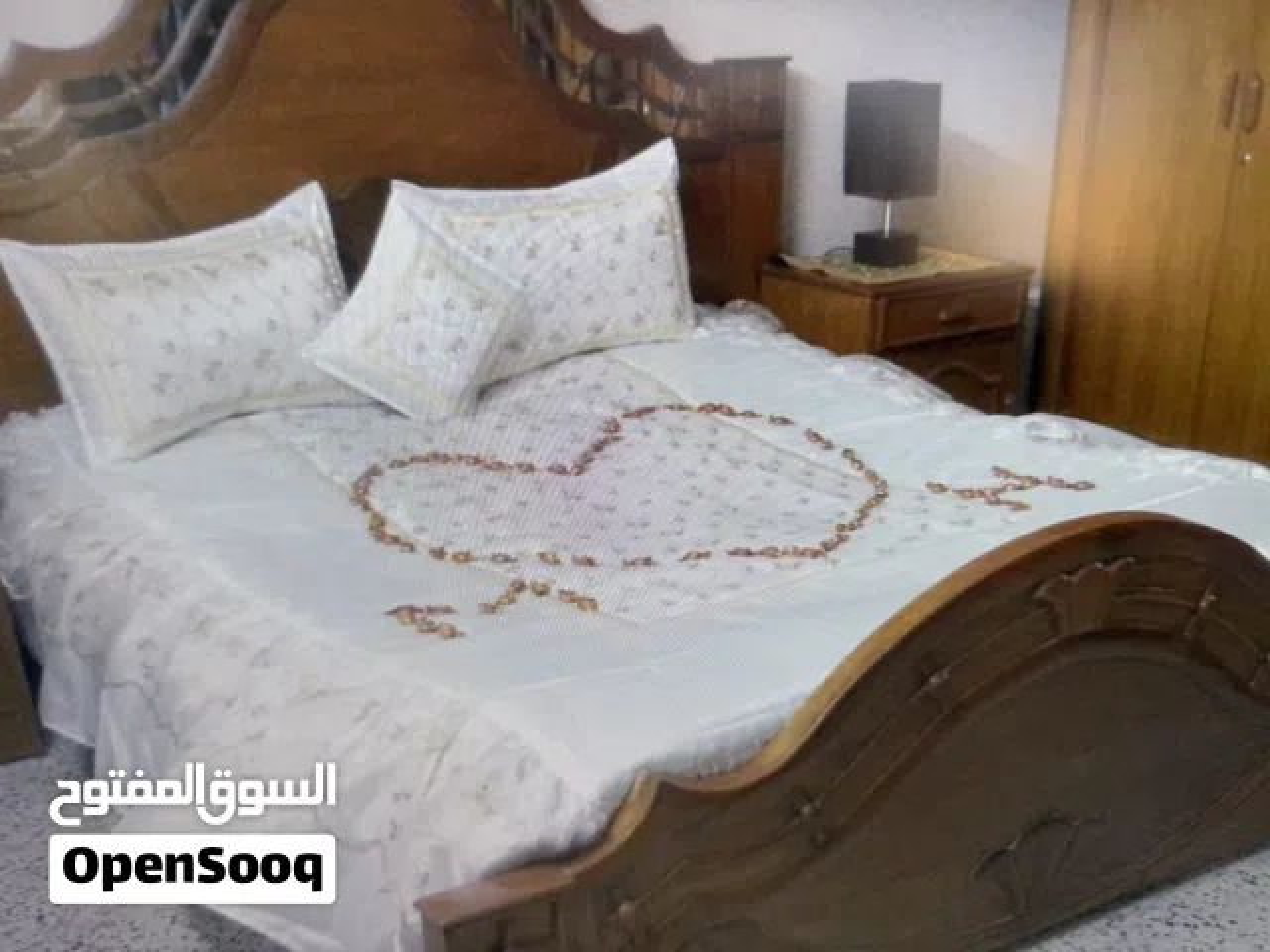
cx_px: 635
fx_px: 881
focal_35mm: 24
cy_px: 476
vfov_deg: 56.8
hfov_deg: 71.6
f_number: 1.78
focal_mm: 6.76
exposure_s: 1/100
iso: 64
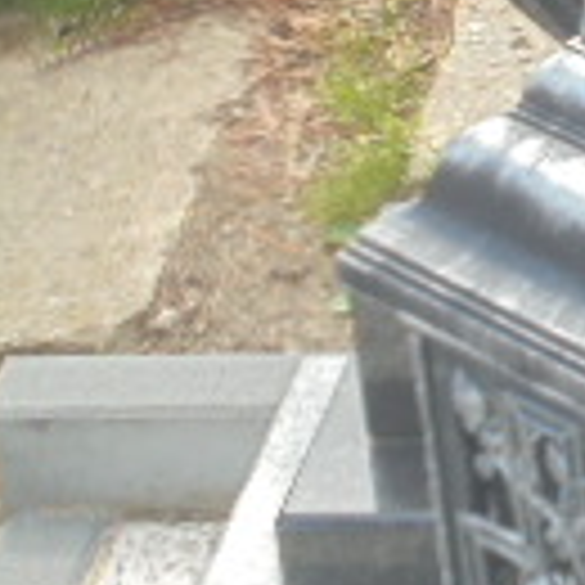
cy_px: -360
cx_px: 1422
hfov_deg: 6.8
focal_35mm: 243
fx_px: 4646
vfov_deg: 7.1
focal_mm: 10.1
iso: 100
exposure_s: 1/125
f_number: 5.2
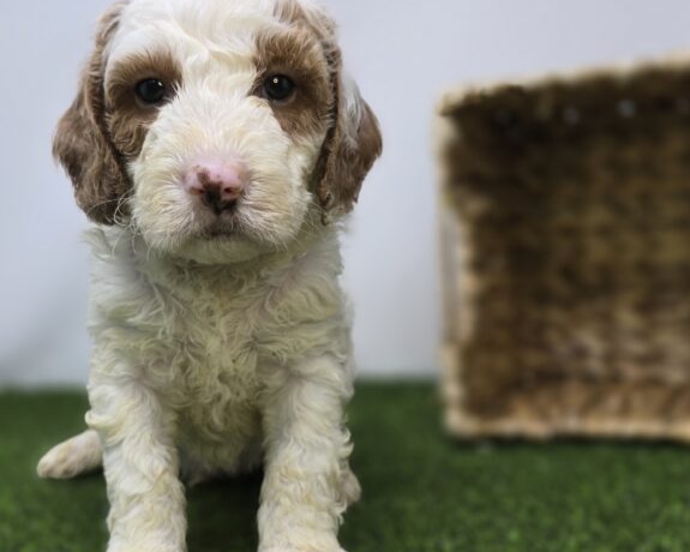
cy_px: 329
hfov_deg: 45.5
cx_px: 269
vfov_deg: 37.2
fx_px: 817
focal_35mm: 40
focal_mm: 6.3
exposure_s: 1/120
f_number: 1.7
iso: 50
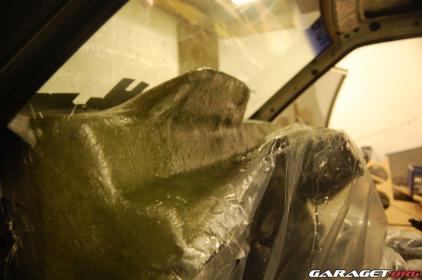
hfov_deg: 67.5
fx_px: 316
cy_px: 140
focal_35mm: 27
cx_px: 211
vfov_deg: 47.7
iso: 800
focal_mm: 18
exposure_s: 1/10
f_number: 3.5
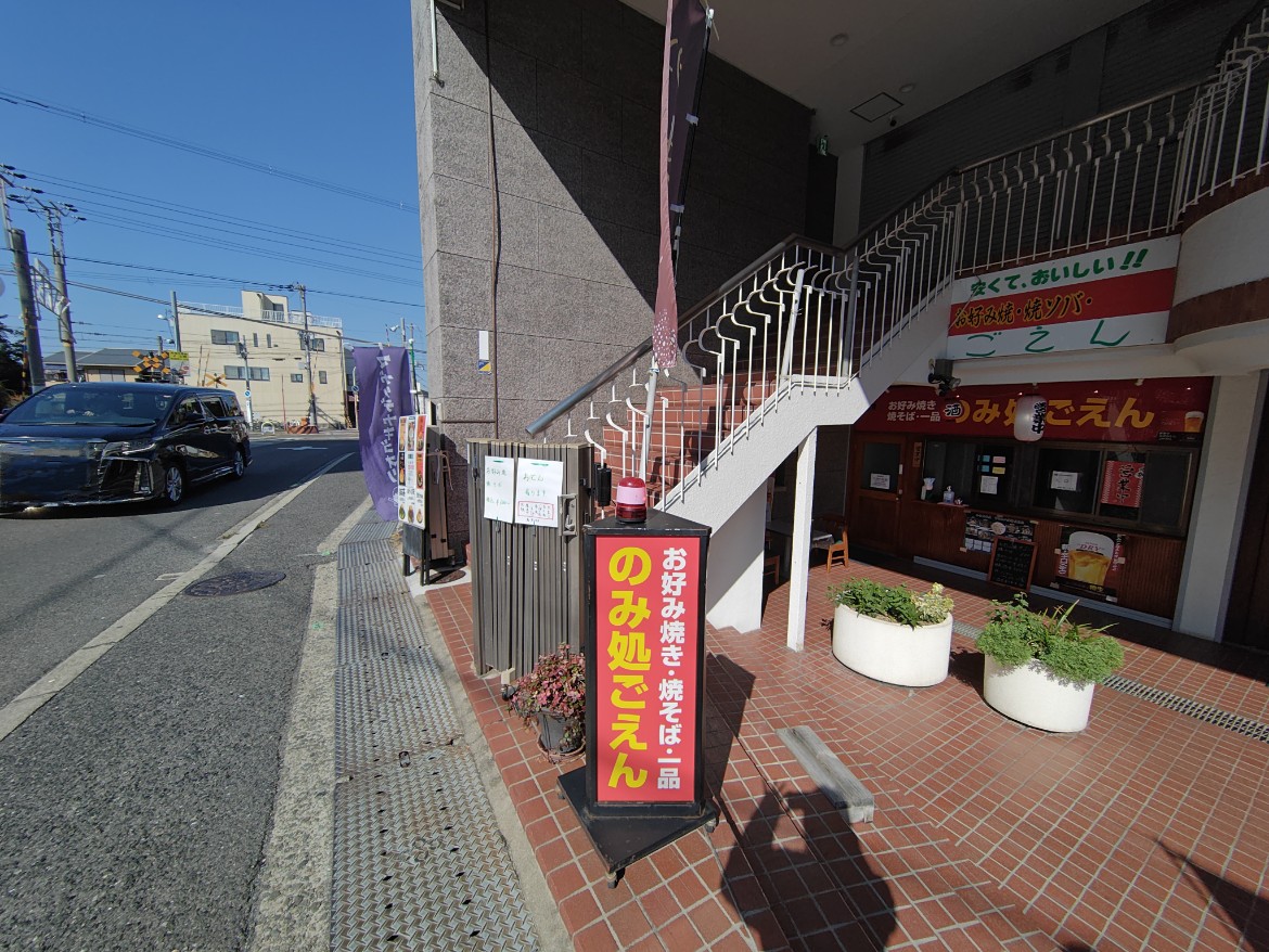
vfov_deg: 89.9
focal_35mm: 13
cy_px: 476
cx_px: 634
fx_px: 477
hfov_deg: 106.2
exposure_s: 1/1464
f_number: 2.2
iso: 100
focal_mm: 2.16
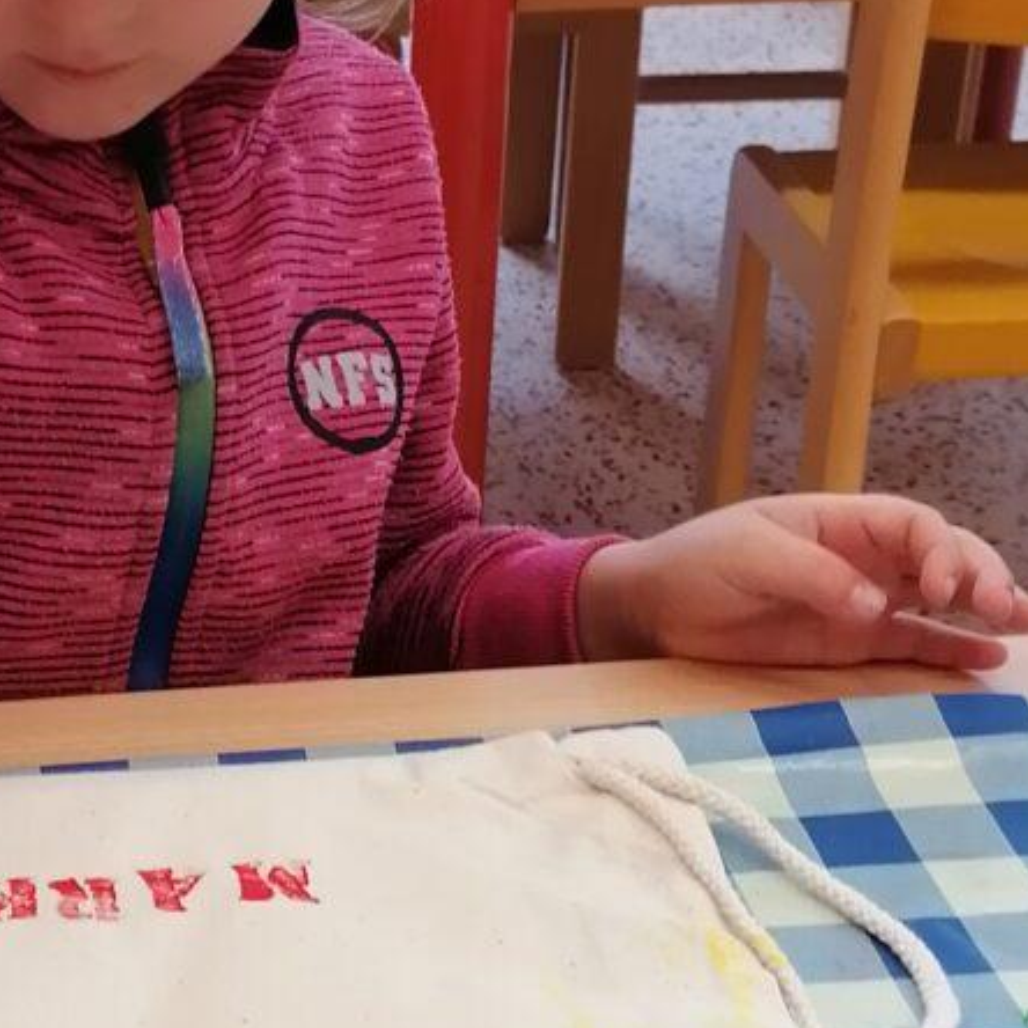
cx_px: 2
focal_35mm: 86
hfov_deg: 19.6
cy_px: 577
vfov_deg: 20.2
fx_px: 2889
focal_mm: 4.75
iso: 125
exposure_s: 1/50
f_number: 1.8
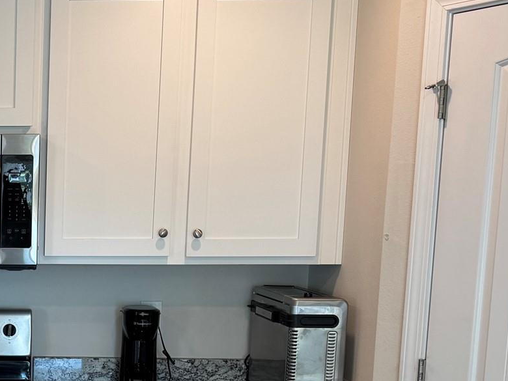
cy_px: 352
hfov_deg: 28.0
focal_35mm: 63
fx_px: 925
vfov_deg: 22.6
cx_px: -48
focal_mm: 6.76
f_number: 1.78
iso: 80
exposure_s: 1/120
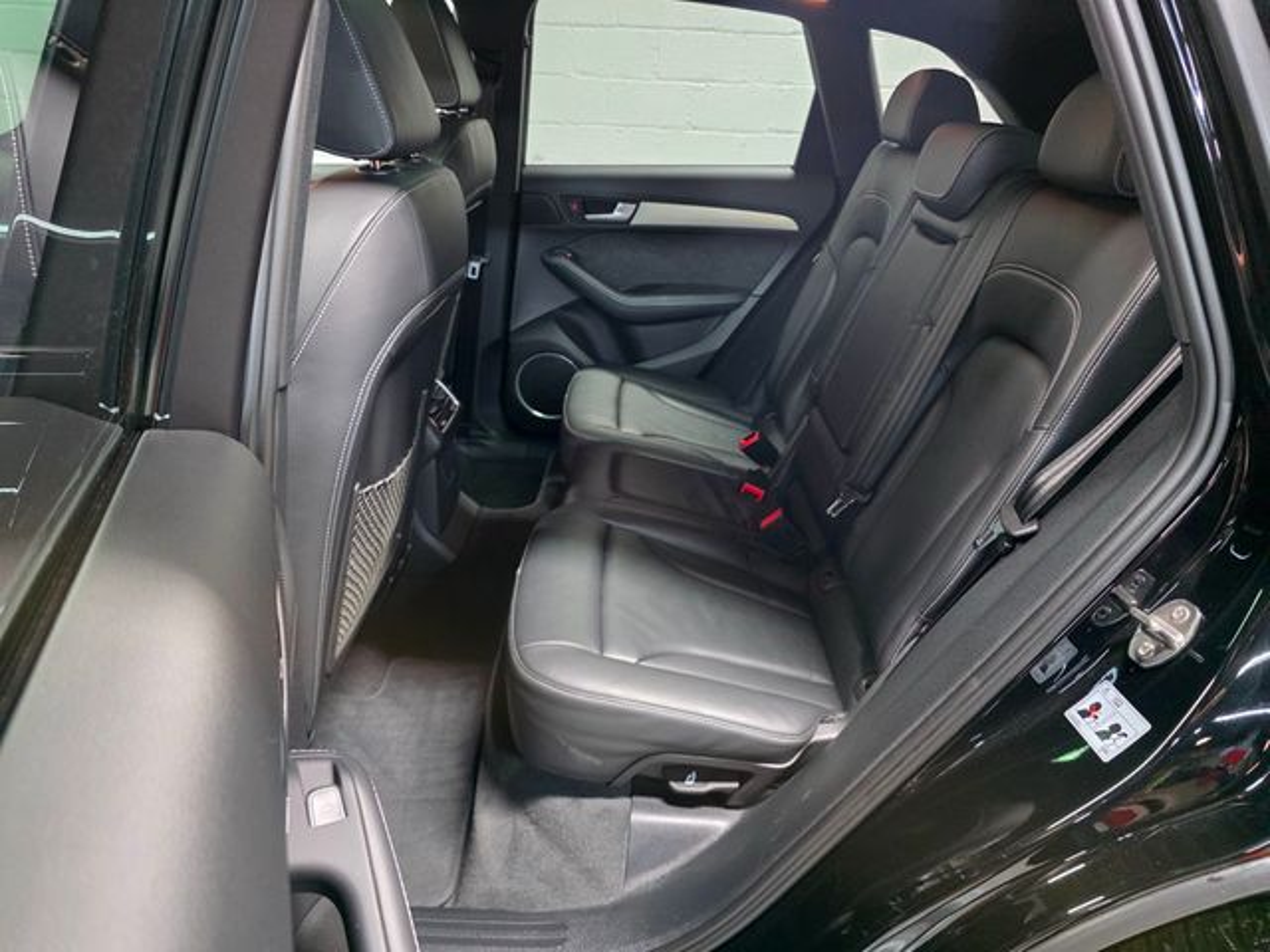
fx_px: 844
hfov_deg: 73.9
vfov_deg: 58.9
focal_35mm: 23
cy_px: 476
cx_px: 635
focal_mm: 6.3
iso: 1250
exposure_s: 1/120
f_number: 1.7
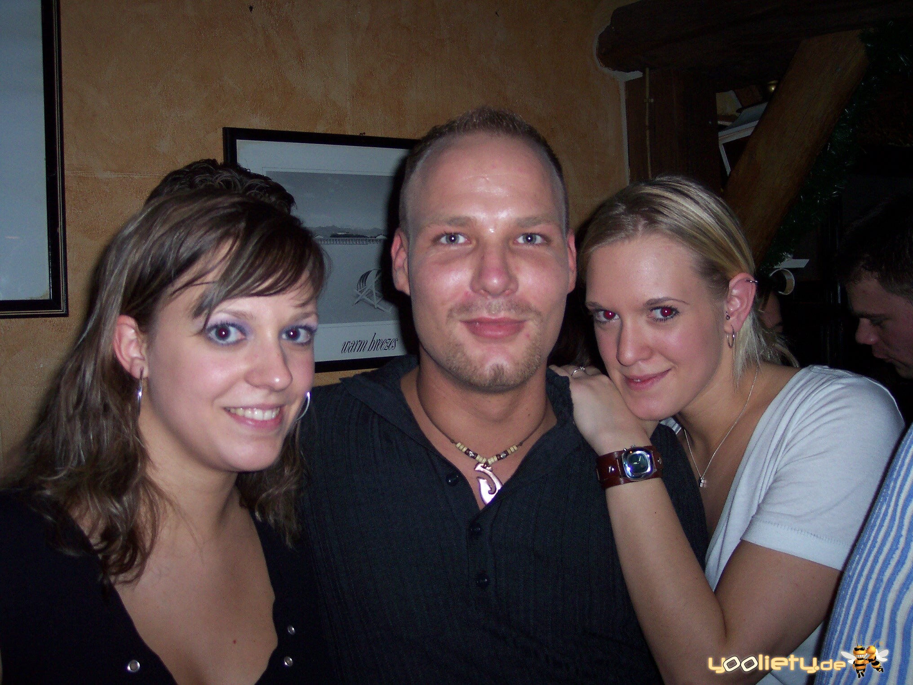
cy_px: 342
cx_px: 456
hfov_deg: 49.0
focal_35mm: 38
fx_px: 1002
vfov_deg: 37.7
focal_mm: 8
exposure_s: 1/30
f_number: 2.8
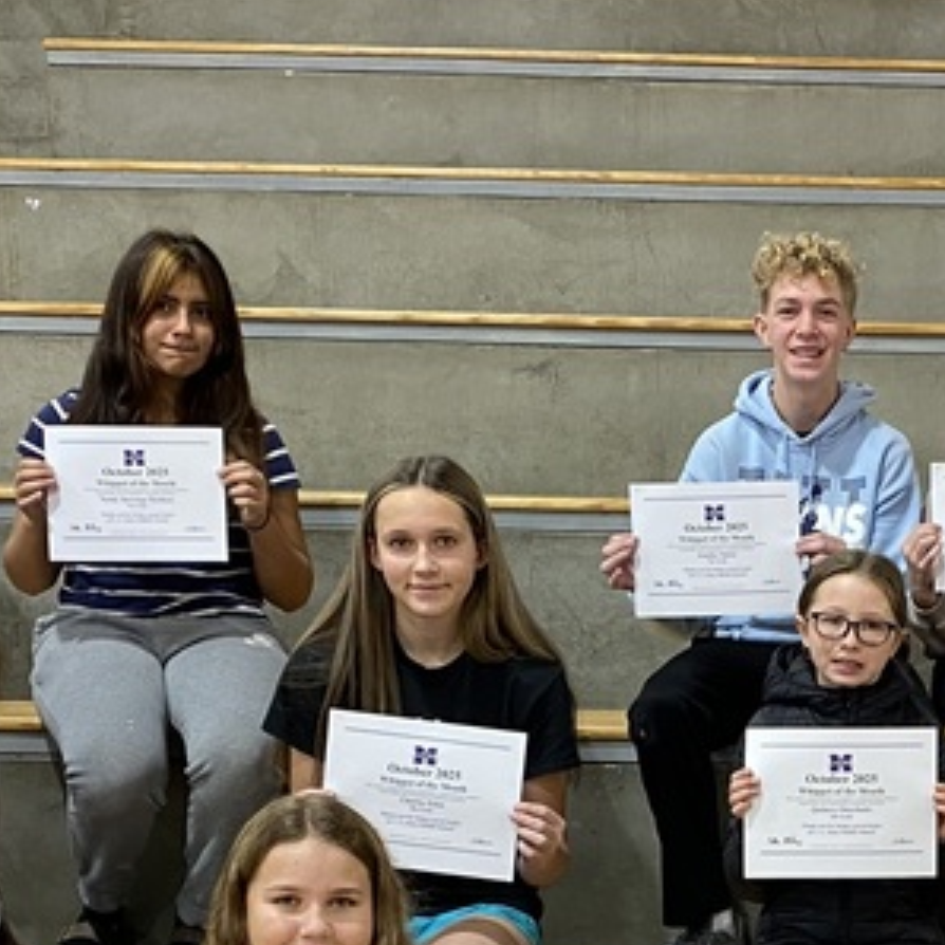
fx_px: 2440
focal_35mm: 79
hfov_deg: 21.4
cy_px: 939
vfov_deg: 21.2
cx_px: 853
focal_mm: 4.25
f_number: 1.8
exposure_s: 1/60
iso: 160
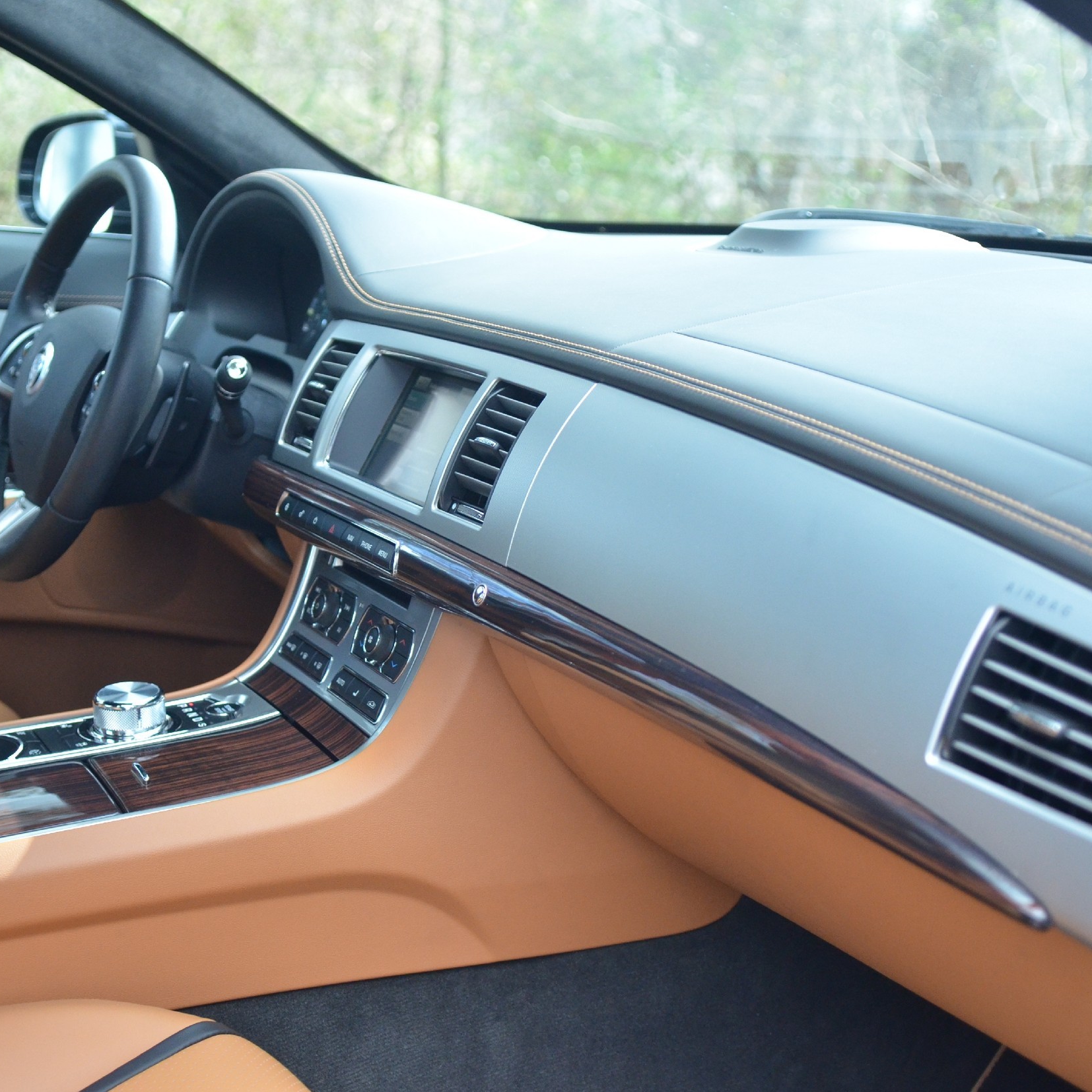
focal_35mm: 50
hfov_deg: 34.0
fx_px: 1785
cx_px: 470
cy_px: 546
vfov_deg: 34.0
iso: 1600
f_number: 2.8
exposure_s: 1/400
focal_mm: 26
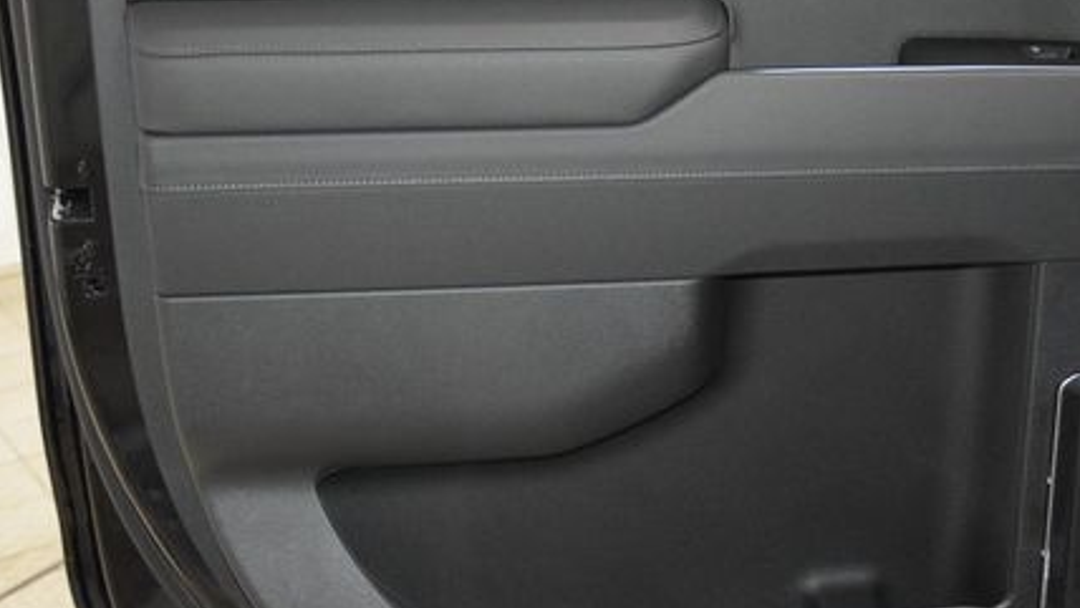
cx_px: 744
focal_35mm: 59
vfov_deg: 20.4
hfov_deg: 35.1
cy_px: 238
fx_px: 1684
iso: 3200
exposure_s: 1/100
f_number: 3.8
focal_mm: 25
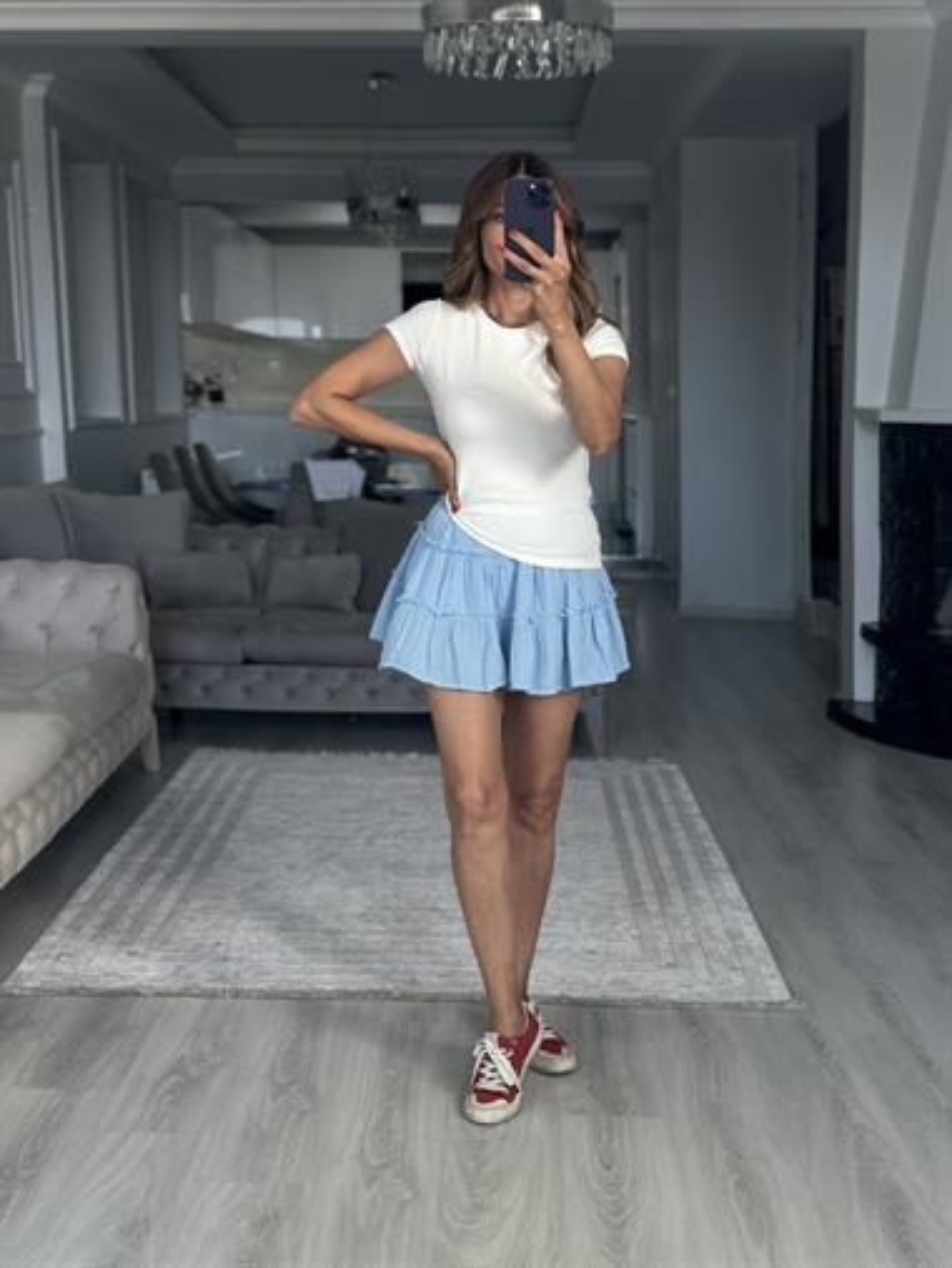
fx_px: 1759
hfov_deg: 30.3
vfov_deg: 39.6
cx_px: 476
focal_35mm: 48
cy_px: 634
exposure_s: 1/161
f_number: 1.78
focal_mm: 6.86
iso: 125
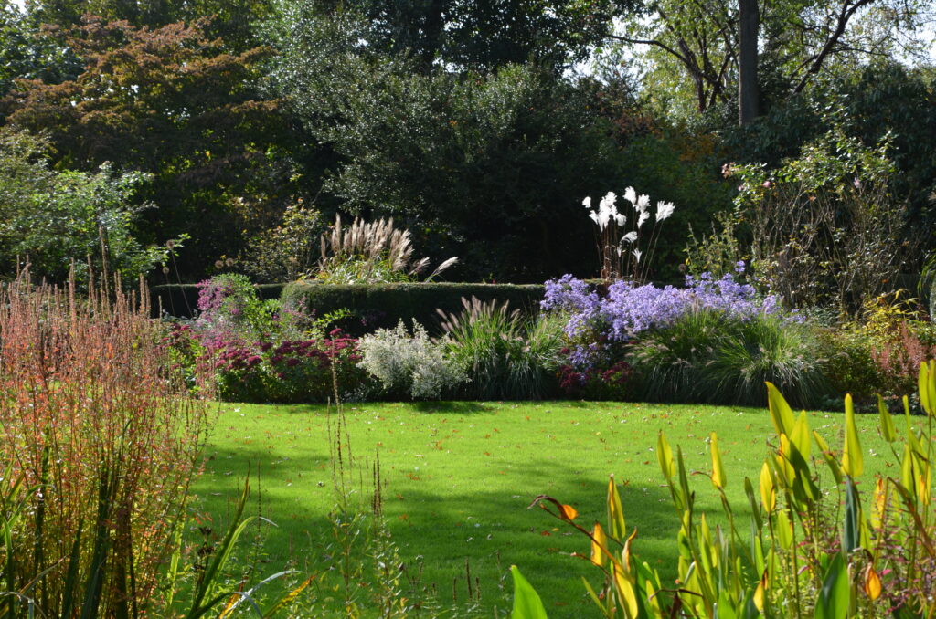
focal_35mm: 93
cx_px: 468
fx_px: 2413
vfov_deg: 14.6
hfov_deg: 22.0
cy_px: 310
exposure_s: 1/250
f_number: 8
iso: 200
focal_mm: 62
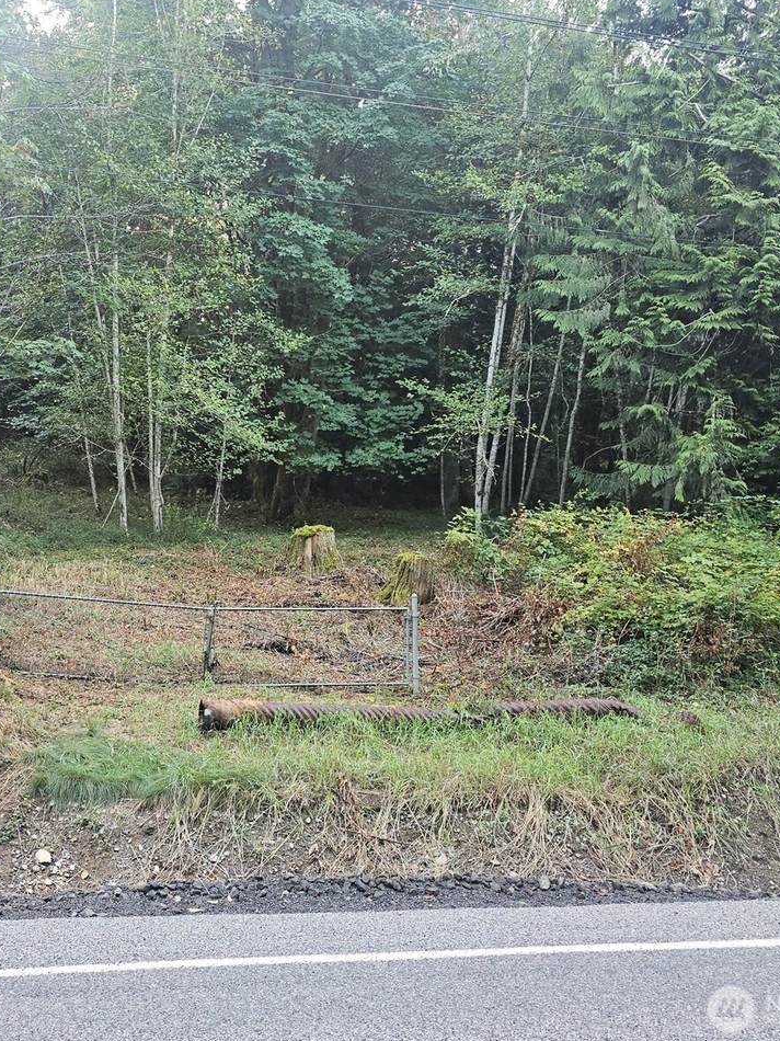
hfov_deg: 44.5
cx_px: 233
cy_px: 518
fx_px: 932
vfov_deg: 58.4
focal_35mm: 31
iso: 160
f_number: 1.7
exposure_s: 1/120
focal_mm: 6.3
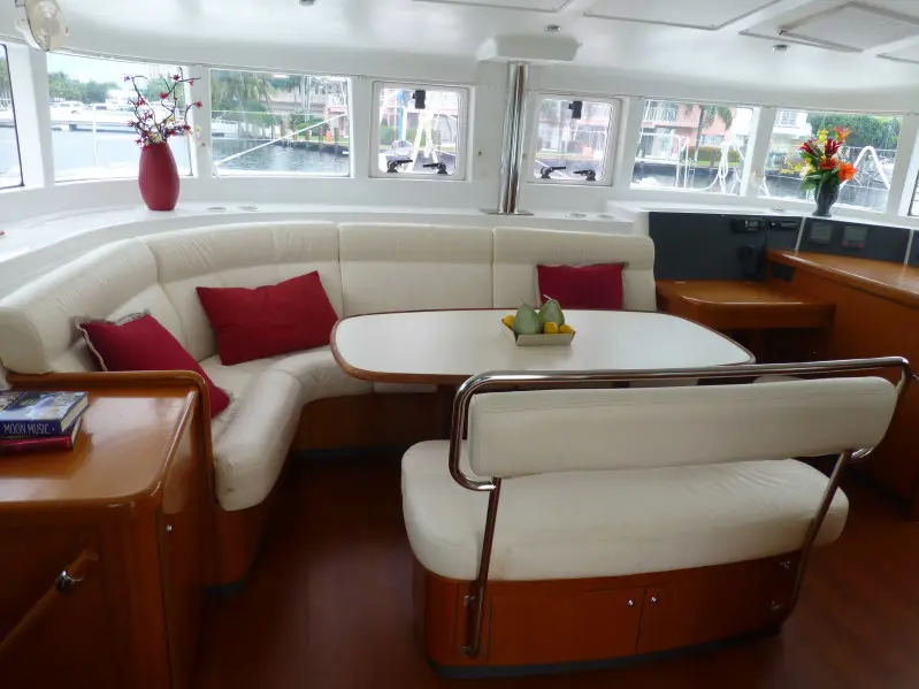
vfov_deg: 56.8
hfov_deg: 71.6
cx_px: 460
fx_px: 637
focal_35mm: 24
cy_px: 344
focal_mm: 4.3
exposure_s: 1/80
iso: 100
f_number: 3.3
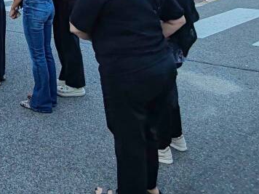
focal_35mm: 46
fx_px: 344
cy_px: -66
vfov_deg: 26.2
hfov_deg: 33.4
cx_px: -54
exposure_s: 1/210
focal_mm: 1.96
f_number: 2.2
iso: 50
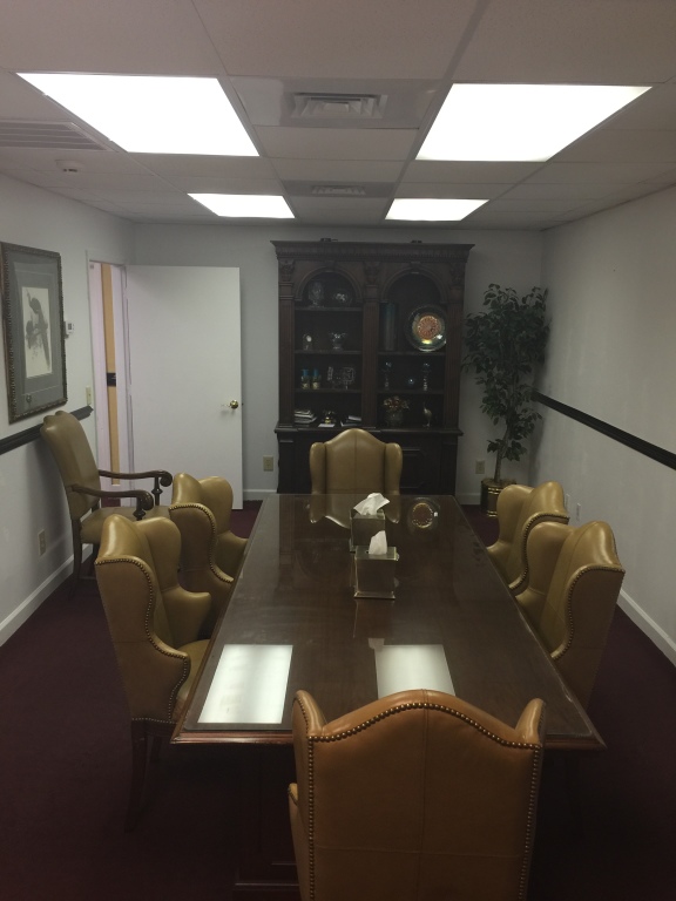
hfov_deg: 48.2
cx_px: 338
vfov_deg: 61.7
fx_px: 755
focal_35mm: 29
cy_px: 450
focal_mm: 4.15
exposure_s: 1/15
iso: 40
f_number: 2.2
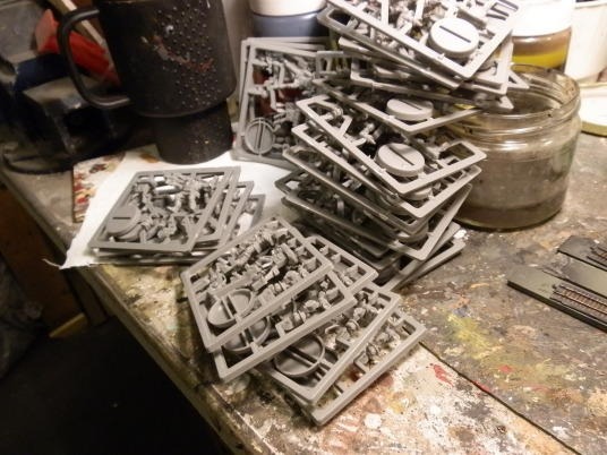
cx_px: 304
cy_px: 228
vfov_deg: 49.7
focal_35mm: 28
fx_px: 491
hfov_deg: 63.4
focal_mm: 5
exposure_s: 1/60
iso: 400
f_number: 3.1
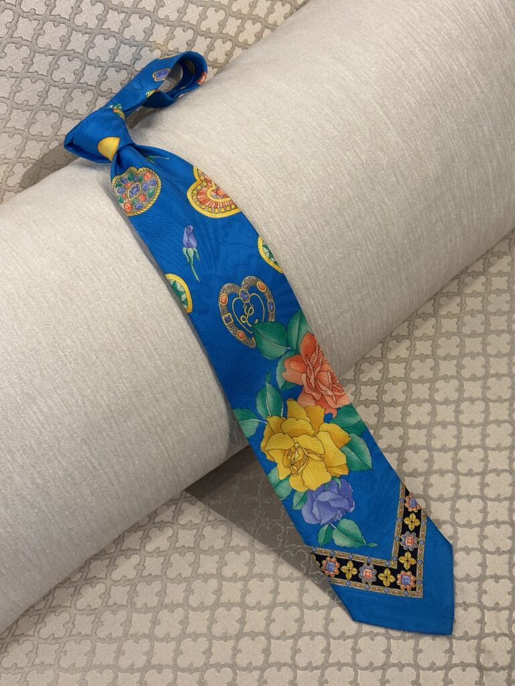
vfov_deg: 39.7
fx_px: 952
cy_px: 343
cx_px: 258
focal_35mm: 48
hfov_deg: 30.3
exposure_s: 1/50
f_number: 1.78
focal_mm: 6.86
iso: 200
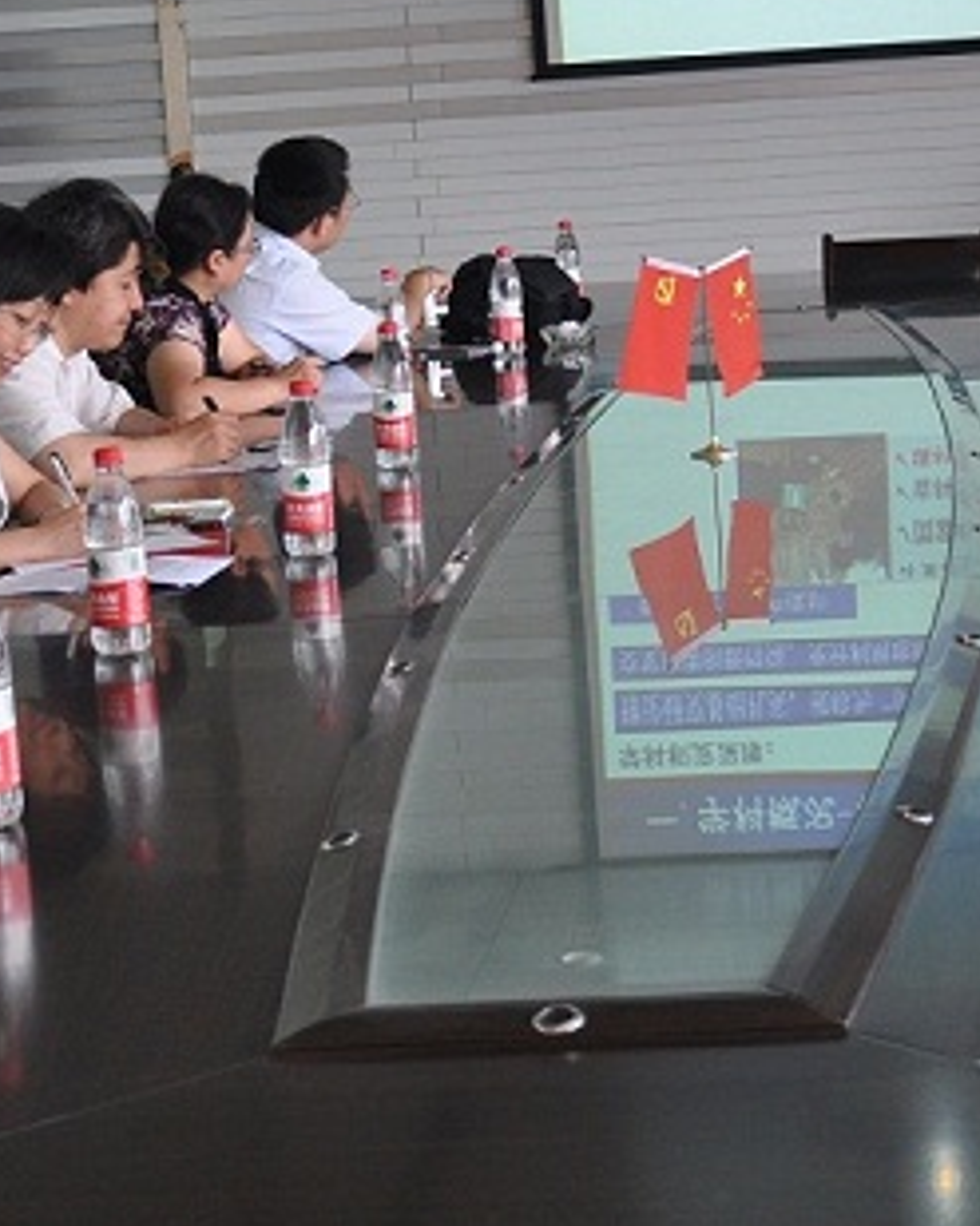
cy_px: 347
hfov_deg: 16.6
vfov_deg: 20.7
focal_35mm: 92
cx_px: 718
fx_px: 3337
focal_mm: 24
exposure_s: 1/60
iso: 450
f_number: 4
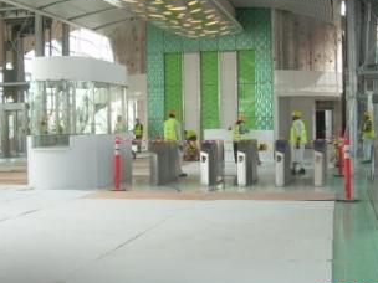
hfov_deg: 34.3
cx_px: 215
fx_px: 612
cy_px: 130
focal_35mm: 56
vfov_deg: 26.1
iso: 50
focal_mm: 6.3
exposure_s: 1/35.6
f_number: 2.8
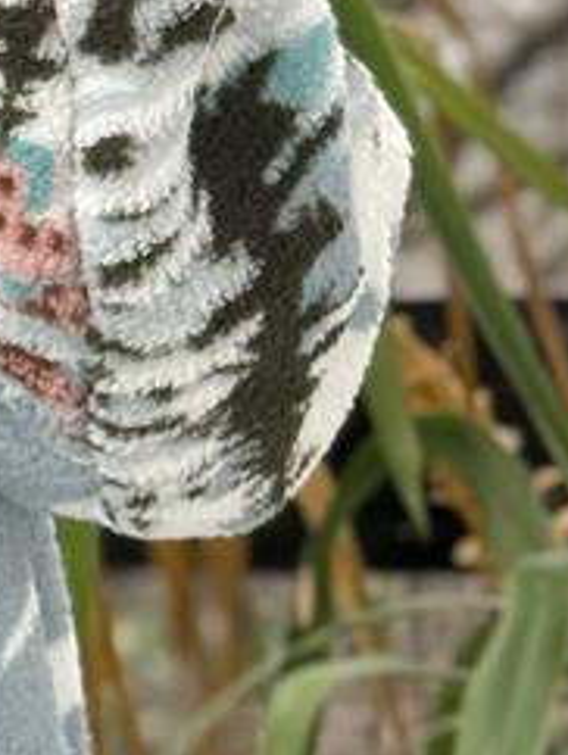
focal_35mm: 264
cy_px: 370
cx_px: -434
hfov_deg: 5.6
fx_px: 5766
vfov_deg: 7.5
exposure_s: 1/151
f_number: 1.78
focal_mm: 6.76
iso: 125
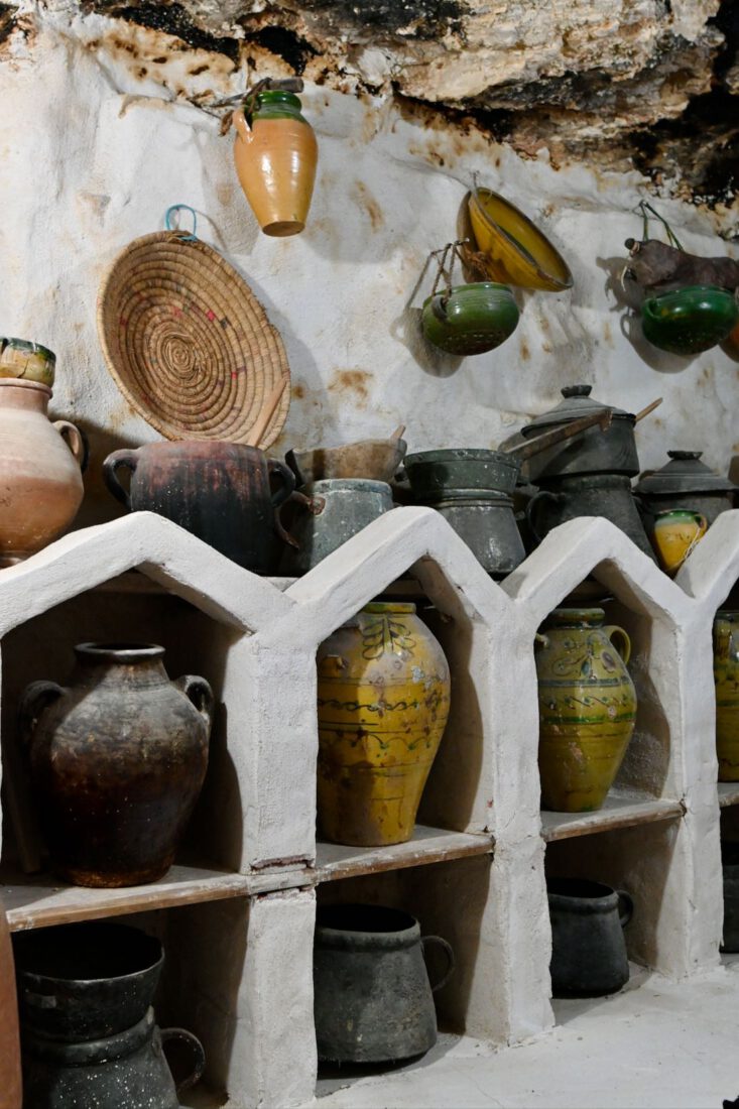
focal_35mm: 36
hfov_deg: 36.9
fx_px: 1109
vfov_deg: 53.1
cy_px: 554
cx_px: 370
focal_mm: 24
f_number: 2.8
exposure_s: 1/125
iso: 2800
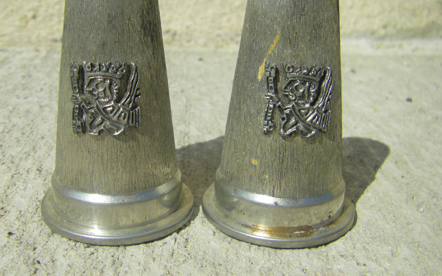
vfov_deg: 26.9
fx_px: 578
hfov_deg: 41.8
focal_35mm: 48
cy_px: 124
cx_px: 214
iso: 64
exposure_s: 1/400
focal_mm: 6.3
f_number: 7
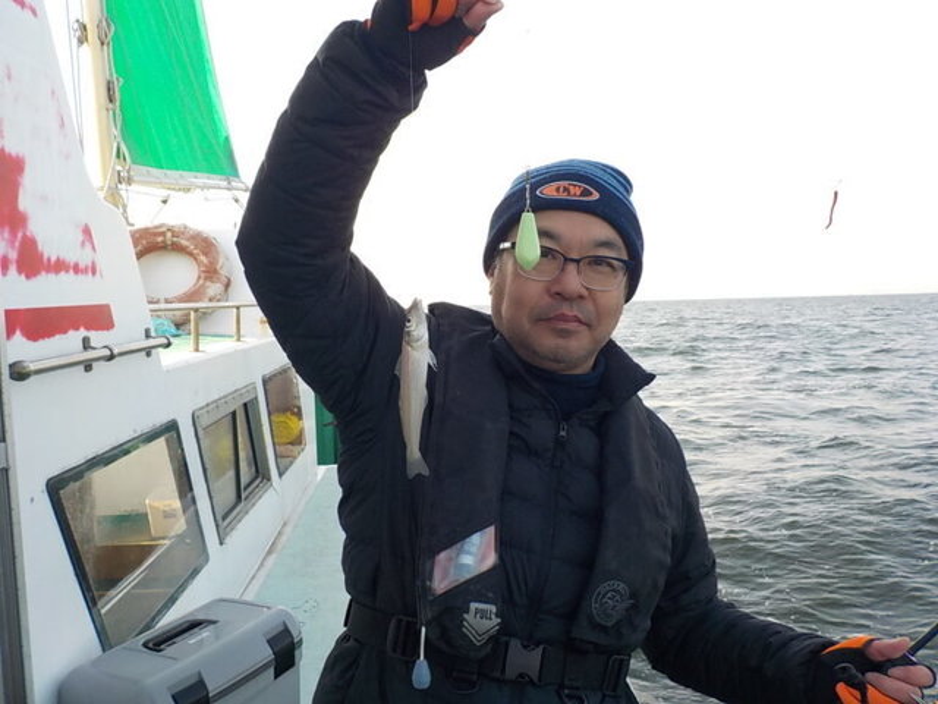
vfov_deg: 46.8
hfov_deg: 60.0
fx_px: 813
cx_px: 469
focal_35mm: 30
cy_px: 352
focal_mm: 4.1
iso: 125
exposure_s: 1/400
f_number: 3.3
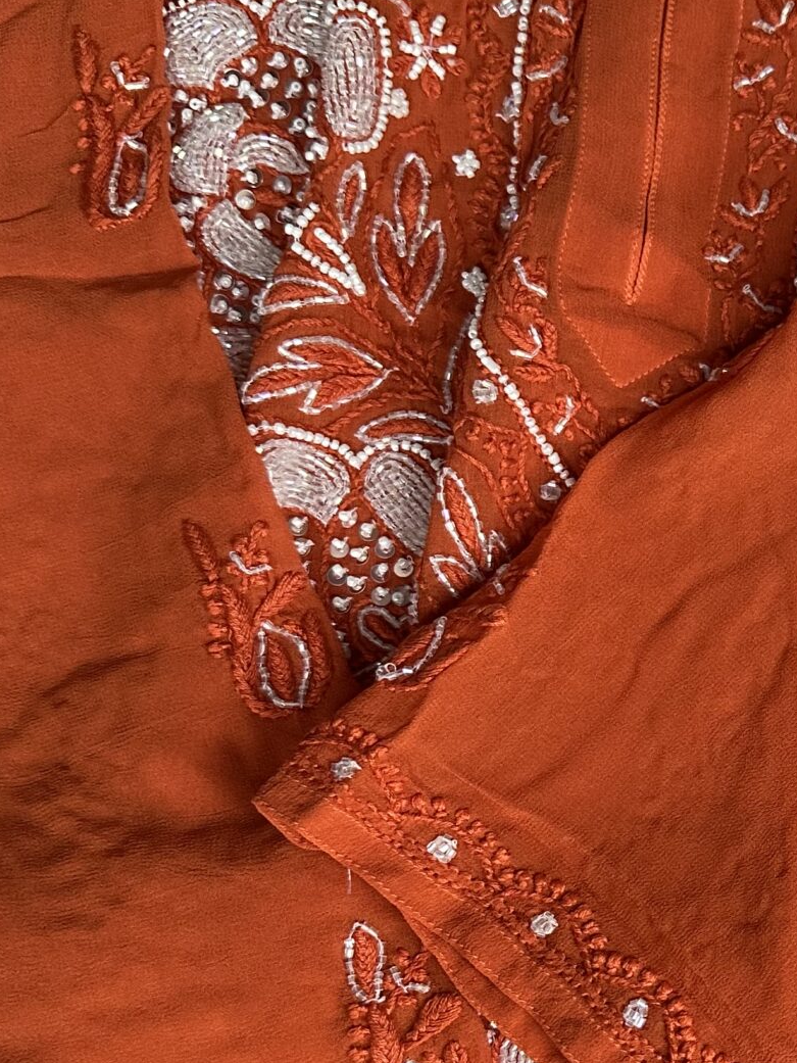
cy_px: 796
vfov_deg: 32.1
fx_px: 1811
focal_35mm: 59
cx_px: 893
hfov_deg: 23.2
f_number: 1.78
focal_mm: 6.86
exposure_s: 1/60
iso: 320
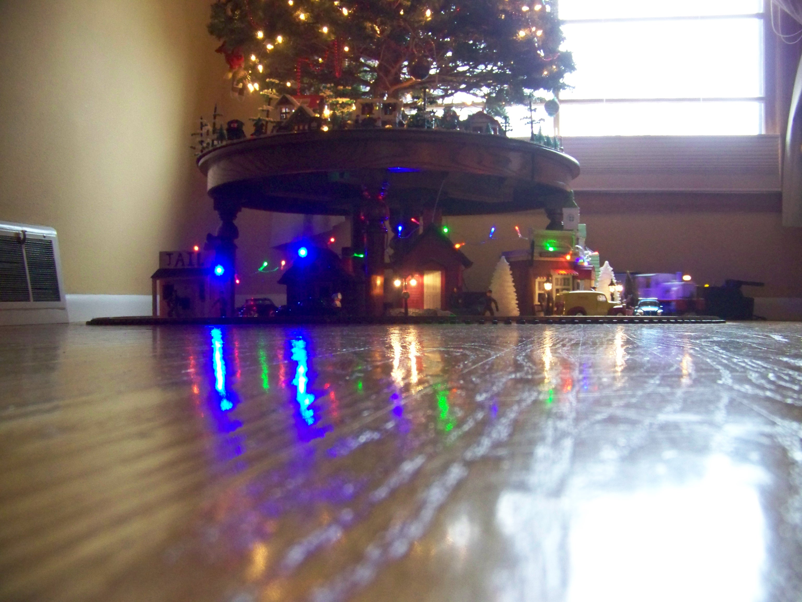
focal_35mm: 36
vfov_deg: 39.7
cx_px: 401
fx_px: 834
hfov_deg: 51.4
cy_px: 301
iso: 400
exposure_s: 1/10
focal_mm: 5.85
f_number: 2.8
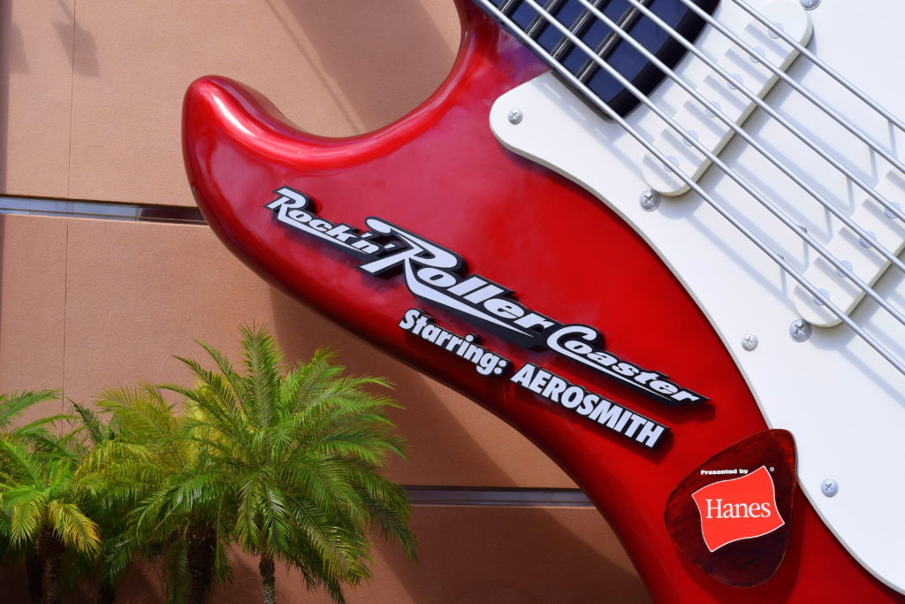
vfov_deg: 18.2
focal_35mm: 75
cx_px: 452
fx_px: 1886
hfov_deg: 27.0
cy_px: 302
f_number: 9
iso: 200
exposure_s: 1/320
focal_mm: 50
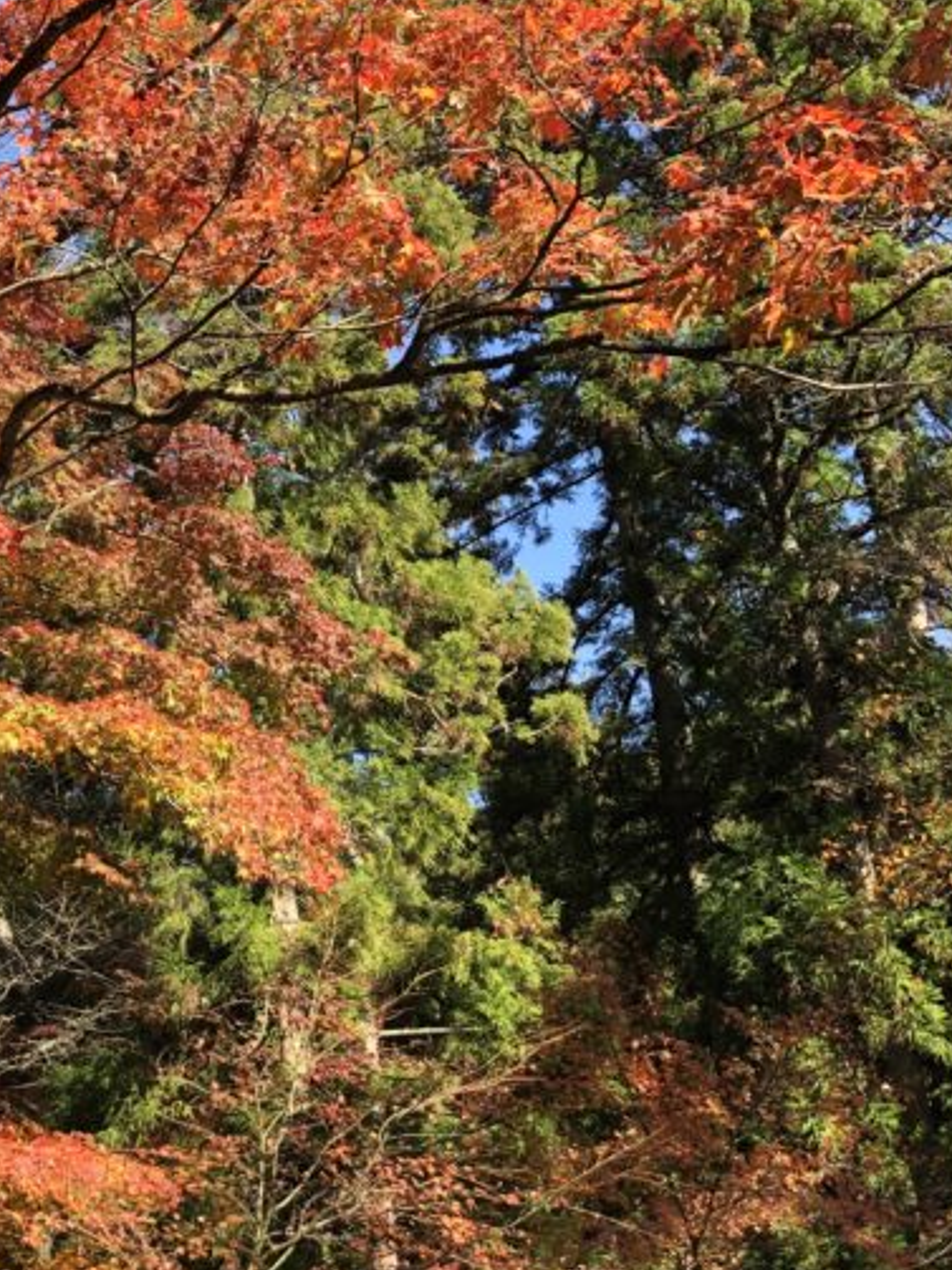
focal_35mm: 57
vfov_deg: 33.6
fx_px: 2091
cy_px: 449
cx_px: 15
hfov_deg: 24.5
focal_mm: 4
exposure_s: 1/365
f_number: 1.8
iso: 20
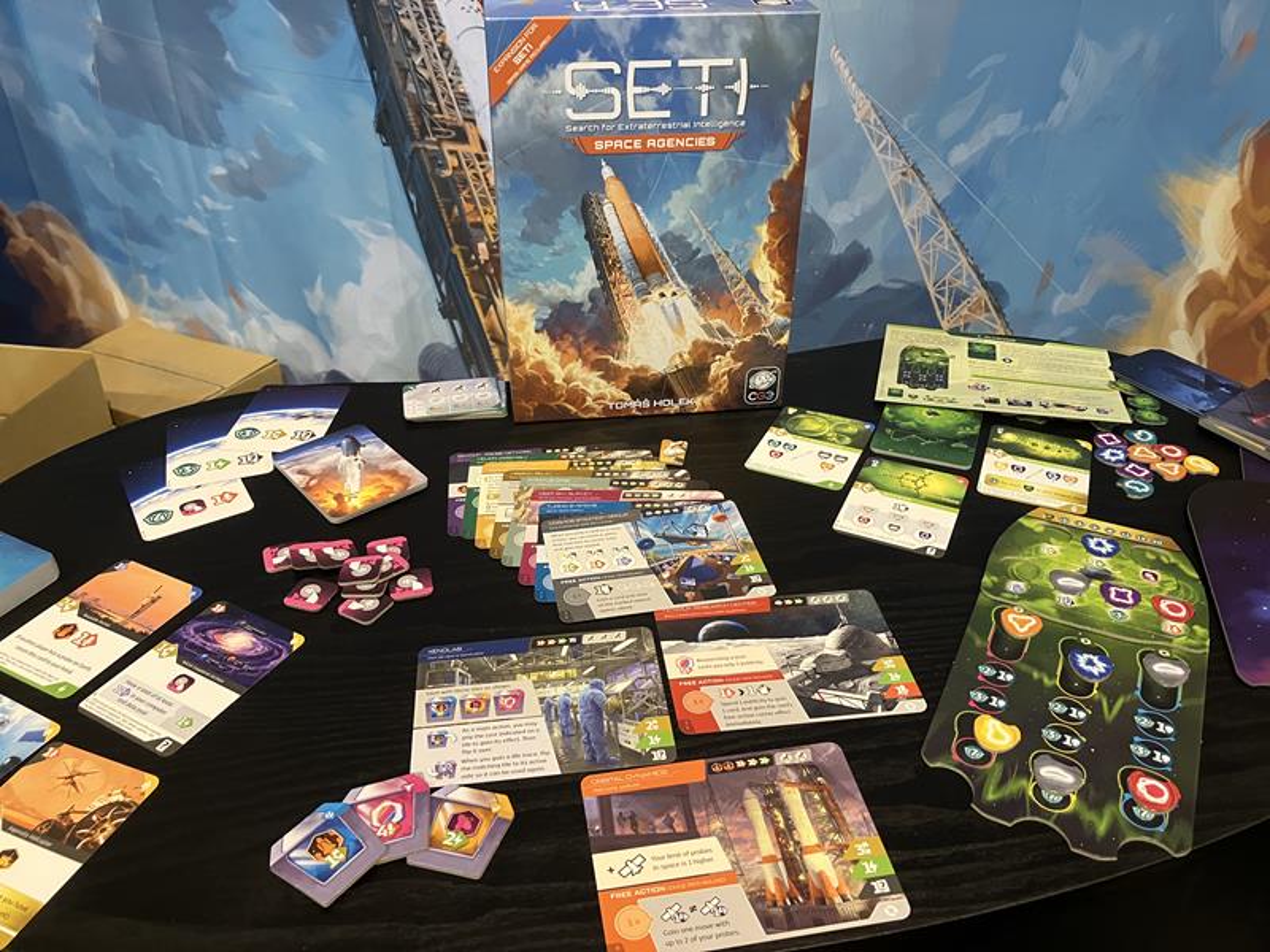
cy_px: 476
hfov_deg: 63.4
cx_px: 635
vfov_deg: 49.7
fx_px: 1027
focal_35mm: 28
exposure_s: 1/50
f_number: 1.8
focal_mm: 3.99
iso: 200
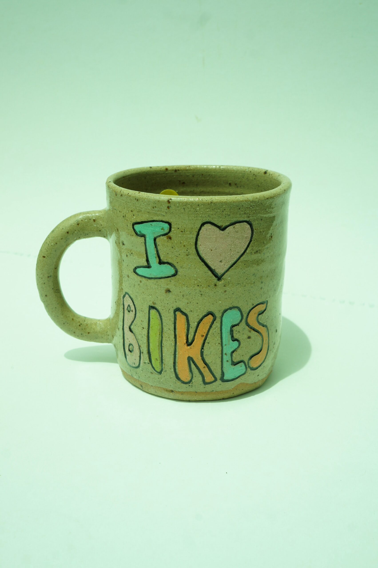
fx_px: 584
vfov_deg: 51.9
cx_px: 189
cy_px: 284
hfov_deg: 35.9
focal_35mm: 37
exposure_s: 1/200
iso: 100
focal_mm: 25
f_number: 10
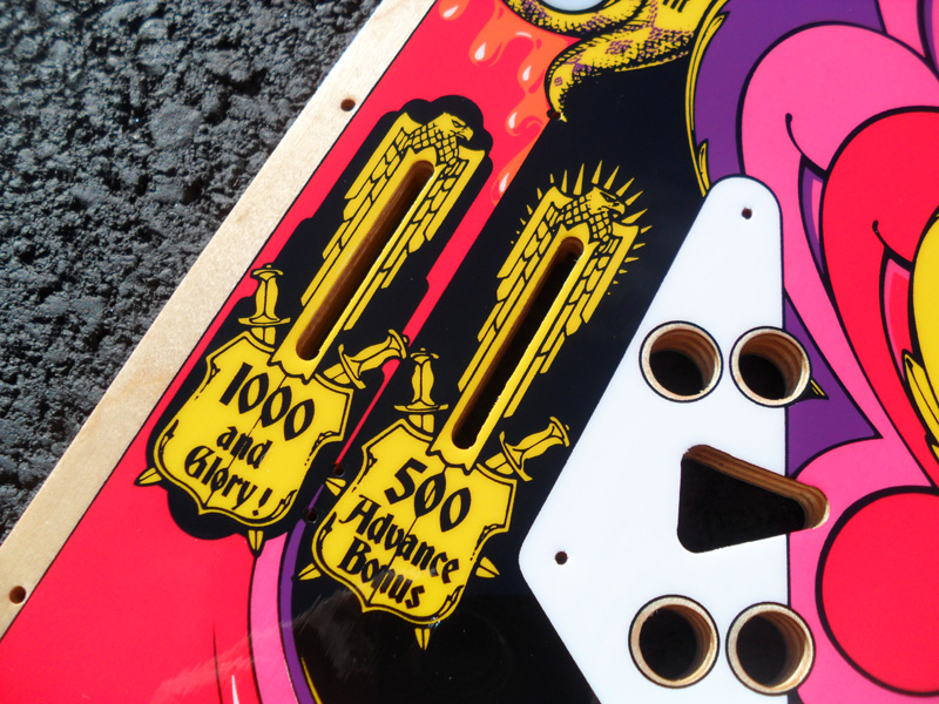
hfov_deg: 52.6
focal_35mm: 35
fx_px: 949
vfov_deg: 40.7
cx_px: 470
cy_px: 352
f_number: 7.6
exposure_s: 1/180
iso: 80
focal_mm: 6.3
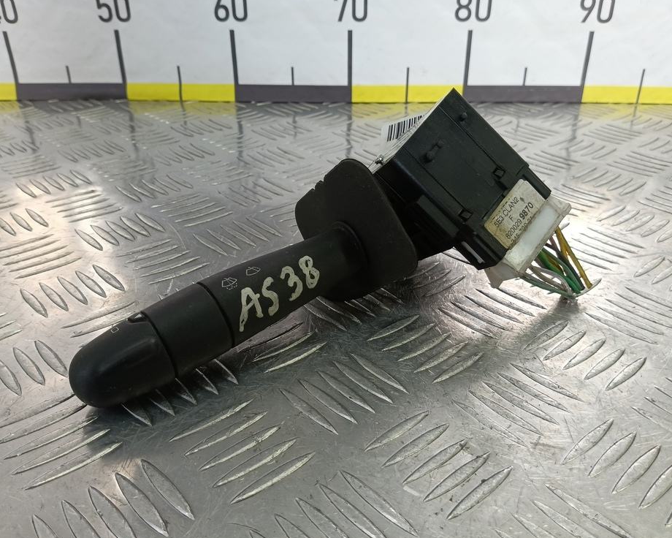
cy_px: 267
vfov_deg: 56.8
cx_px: 338
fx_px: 497
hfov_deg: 68.1
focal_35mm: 25
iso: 119
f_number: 1.6
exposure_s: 1/100
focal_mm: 4.11
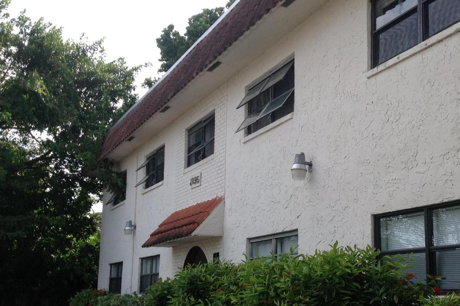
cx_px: 296
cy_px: 195
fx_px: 652
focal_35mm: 51
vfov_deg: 26.4
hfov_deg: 38.6
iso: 50
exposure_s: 1/719
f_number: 2.4
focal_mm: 4.28
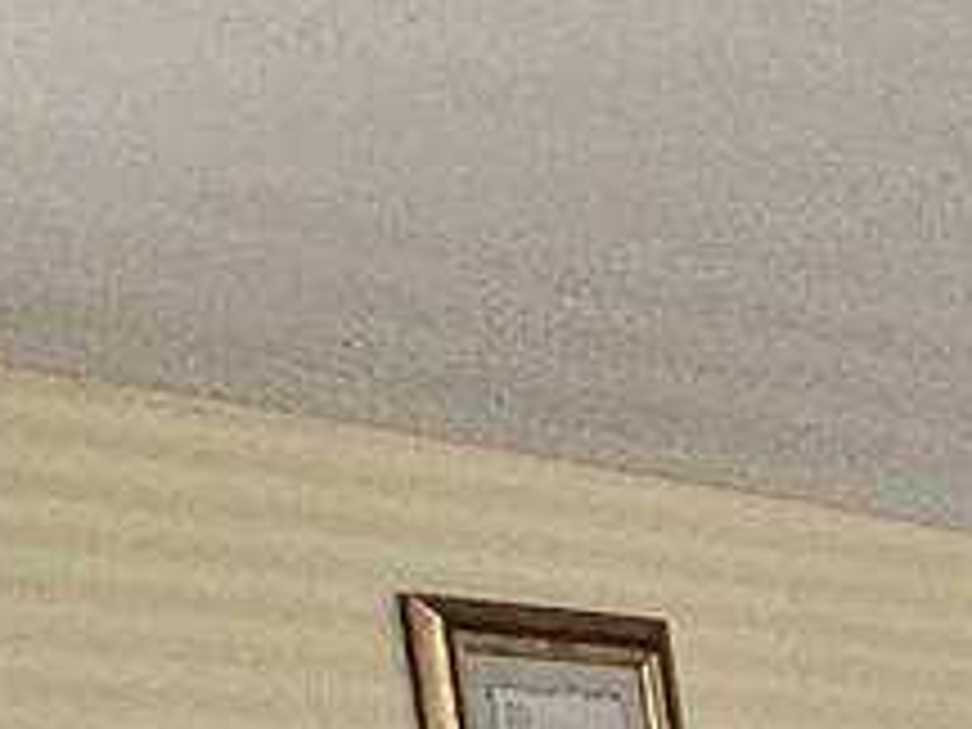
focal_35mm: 170
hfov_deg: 8.8
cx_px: 3182
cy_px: 2146
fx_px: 4774
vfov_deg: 7.7
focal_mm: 5.4
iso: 100
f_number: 1.8
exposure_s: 1/40
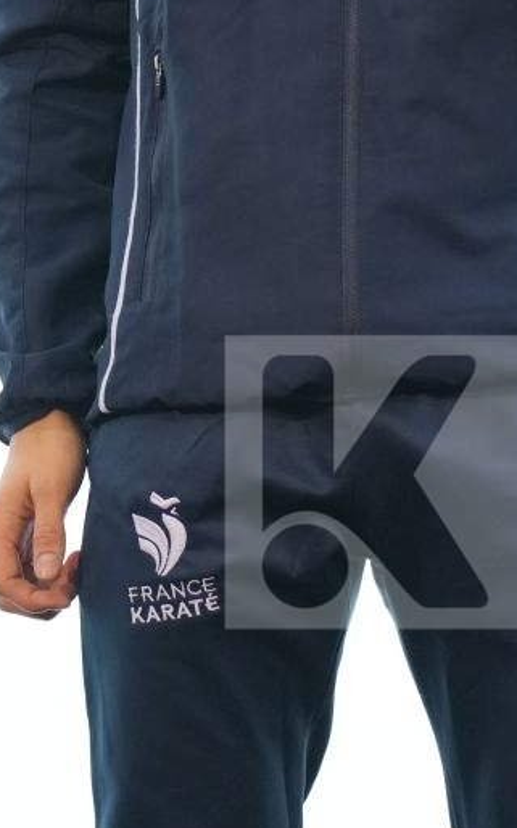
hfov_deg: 1.8
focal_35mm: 714
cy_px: -90
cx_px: 375
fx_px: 16105
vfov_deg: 2.9
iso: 800
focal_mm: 200
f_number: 2.8
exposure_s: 1/250
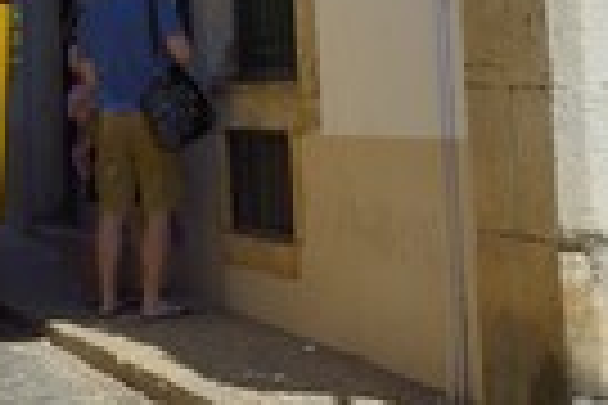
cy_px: -184
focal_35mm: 124
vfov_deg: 10.7
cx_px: -176
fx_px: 2094
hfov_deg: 15.7
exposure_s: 1/320
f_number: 14
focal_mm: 40
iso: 200
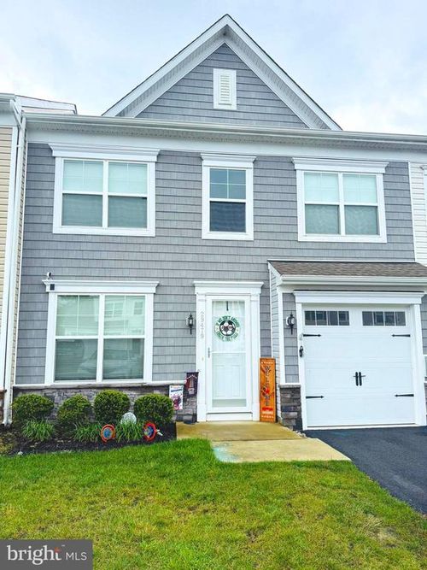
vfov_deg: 71.6
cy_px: 285
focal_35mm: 24
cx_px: 214
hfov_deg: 56.8
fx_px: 395
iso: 100
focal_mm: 6.76
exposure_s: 1/2110
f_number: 1.78
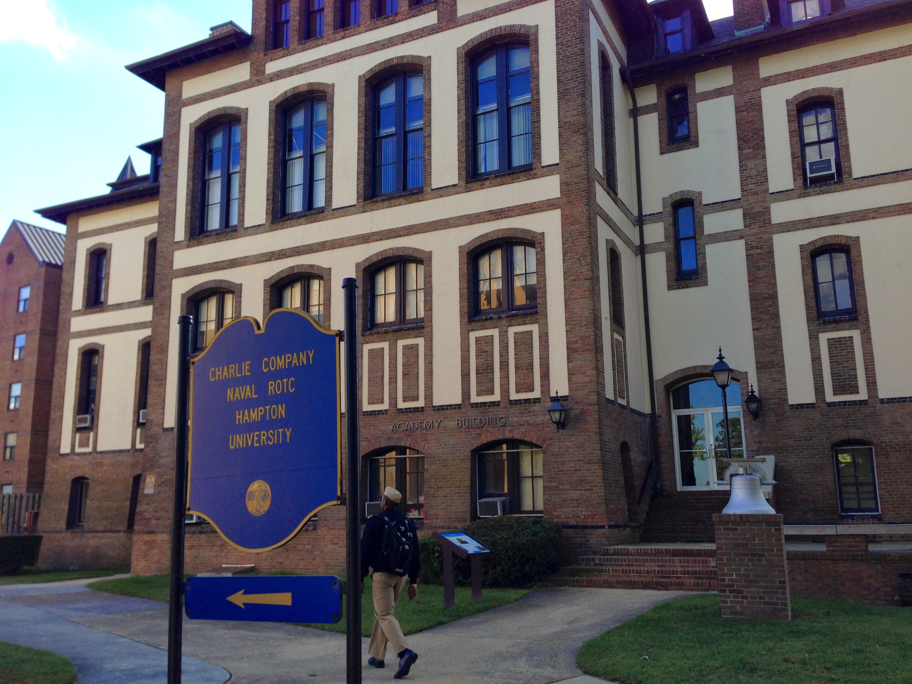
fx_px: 869
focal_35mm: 33
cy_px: 342
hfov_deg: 55.4
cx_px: 456
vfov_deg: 42.9
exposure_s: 1/542
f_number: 2.4
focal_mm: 4.12
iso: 50
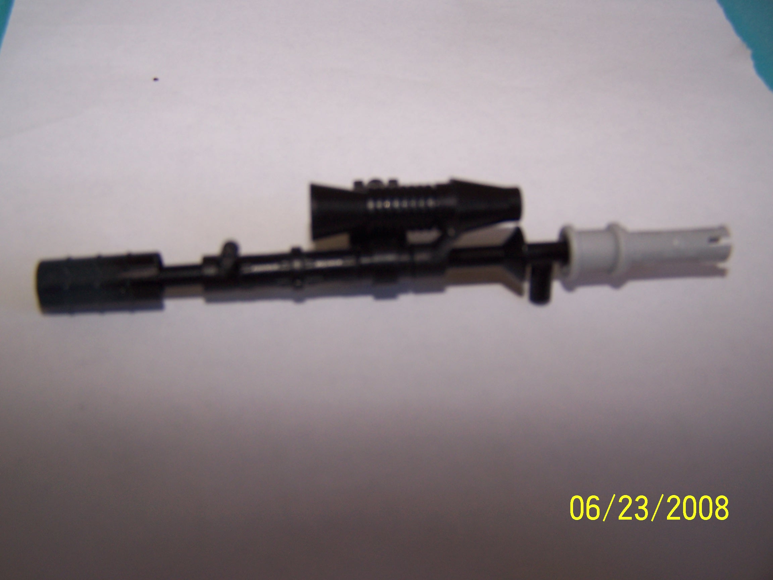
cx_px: 386
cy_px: 290
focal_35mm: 38
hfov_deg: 49.0
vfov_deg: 37.7
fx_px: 849
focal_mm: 6.3
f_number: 2.8
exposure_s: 1/60
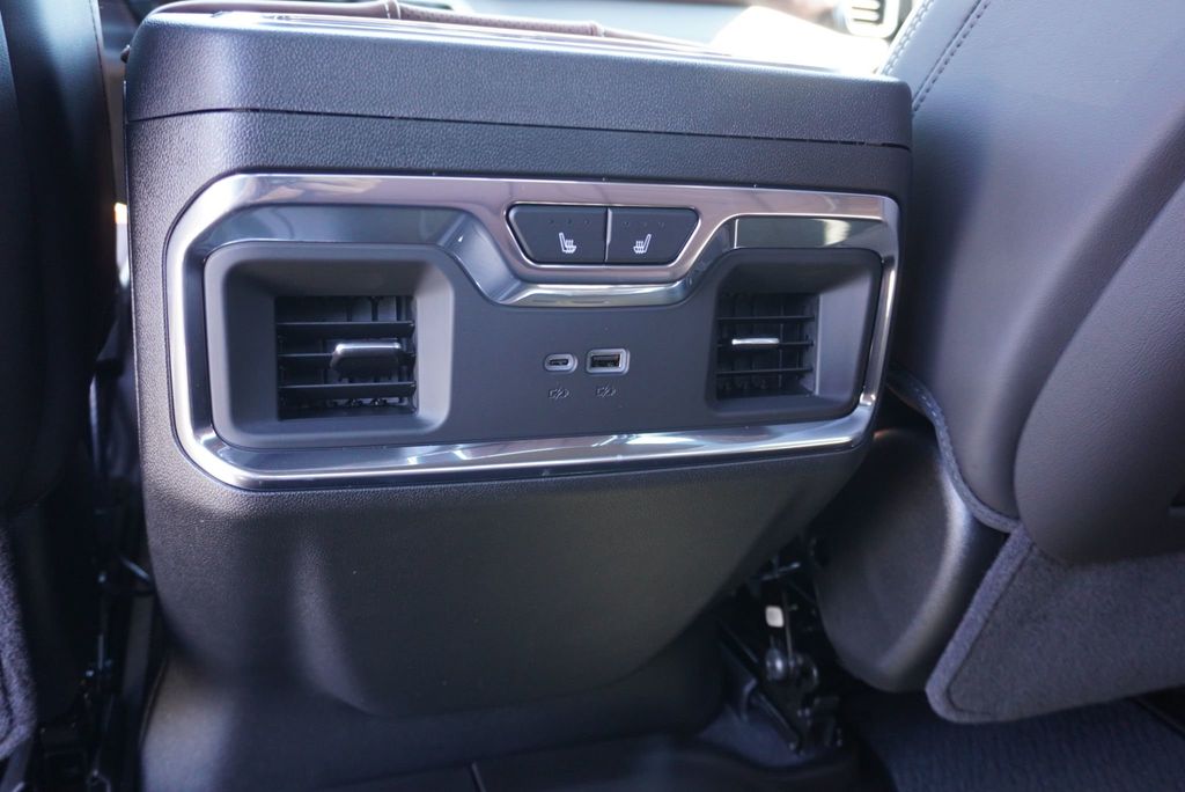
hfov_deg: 61.9
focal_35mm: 30
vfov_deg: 43.7
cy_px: 396
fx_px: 988
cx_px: 592
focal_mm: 20
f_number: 4
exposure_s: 1/60
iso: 1250
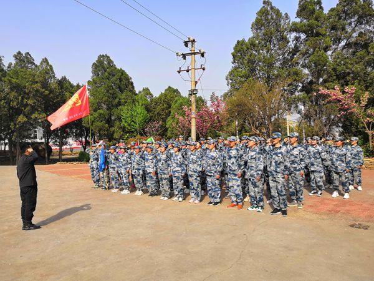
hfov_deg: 65.3
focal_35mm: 27
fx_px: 292
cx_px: 187
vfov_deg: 51.4
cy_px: 140
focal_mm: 3.95
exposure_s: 1/1016
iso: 50
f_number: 1.8
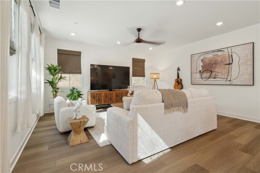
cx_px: 130
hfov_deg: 96.7
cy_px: 86
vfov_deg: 73.8
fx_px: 116
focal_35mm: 16
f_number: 11
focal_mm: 16
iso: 800
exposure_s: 1/13
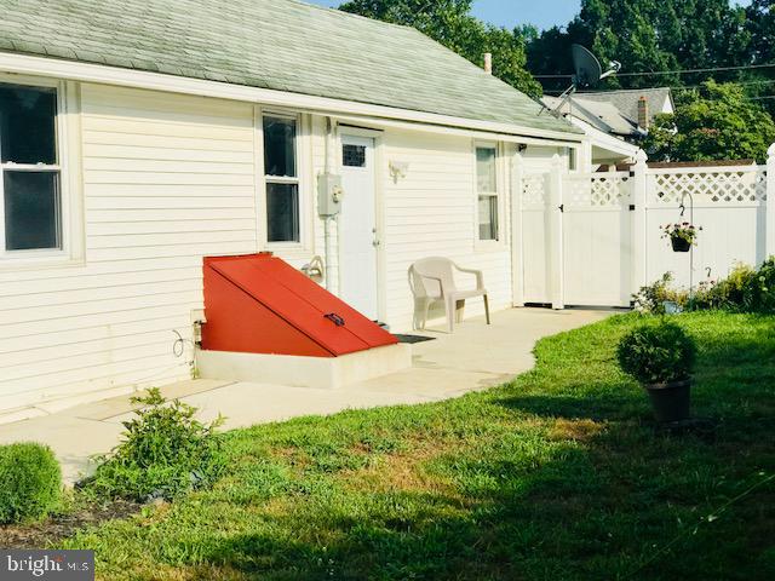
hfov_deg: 33.8
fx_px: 1276
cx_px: 388
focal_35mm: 57
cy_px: 290
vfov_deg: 25.7
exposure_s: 1/1808
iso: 20
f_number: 2.8
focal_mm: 6.6
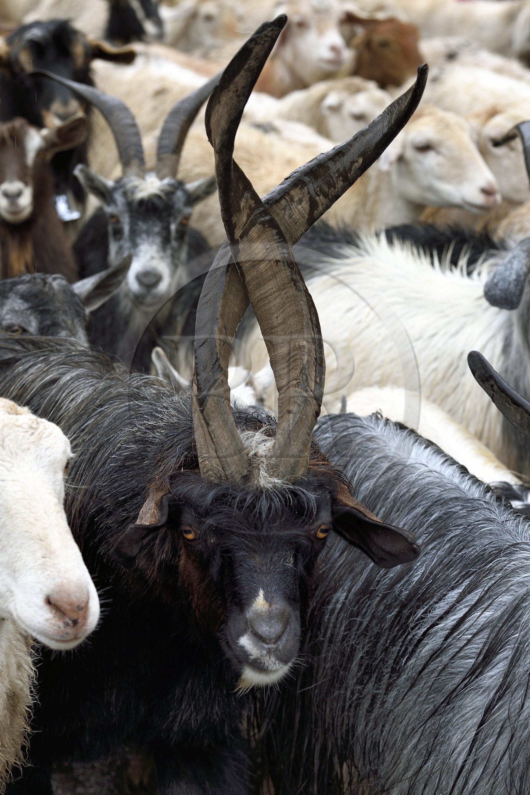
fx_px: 1722
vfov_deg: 26.0
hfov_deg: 17.5
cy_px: 398
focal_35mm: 78
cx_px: 265
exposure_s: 1/320
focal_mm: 78
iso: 400
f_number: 6.3
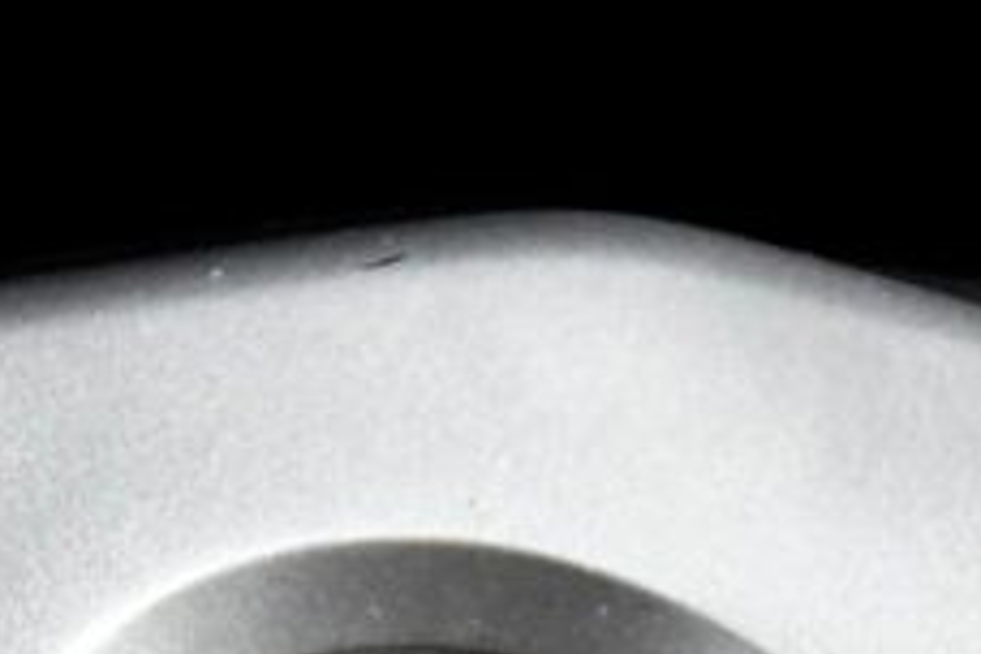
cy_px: 1056
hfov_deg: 4.4
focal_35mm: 472
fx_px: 12861
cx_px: 469
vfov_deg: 2.9
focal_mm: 70
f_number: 5
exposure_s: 1/250
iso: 2500
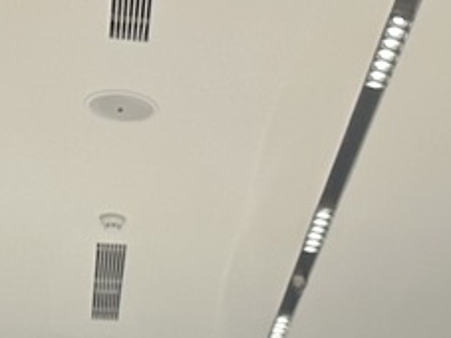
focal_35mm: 127
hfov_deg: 14.9
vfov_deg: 10.2
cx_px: 576
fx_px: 1654
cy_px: 811
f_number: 1.78
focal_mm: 6.86
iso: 64
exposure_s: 1/121
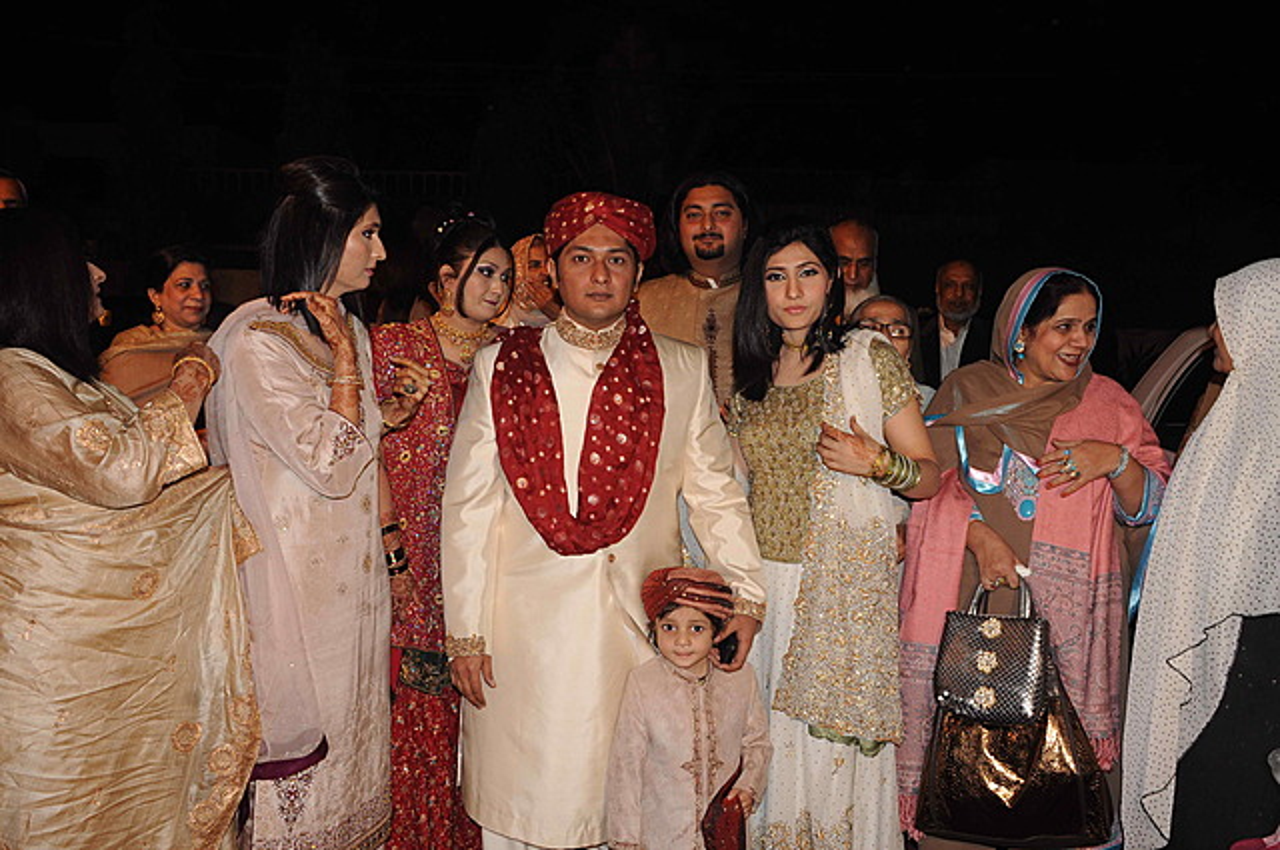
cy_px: 425
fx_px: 1065
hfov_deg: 62.0
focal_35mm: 30
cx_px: 640
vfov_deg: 43.5
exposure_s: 1/100
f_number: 8
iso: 400
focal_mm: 20
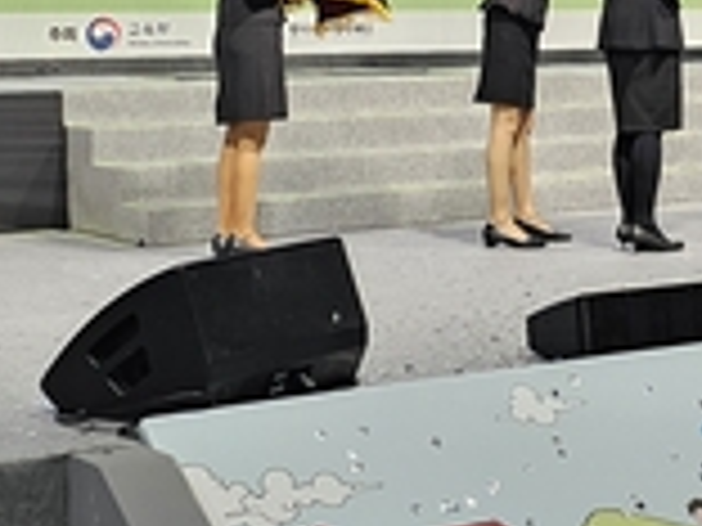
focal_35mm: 100
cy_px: 27
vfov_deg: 14.6
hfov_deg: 19.2
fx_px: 2028
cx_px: 670
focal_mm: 6.3
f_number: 1.7
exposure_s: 1/59
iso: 50
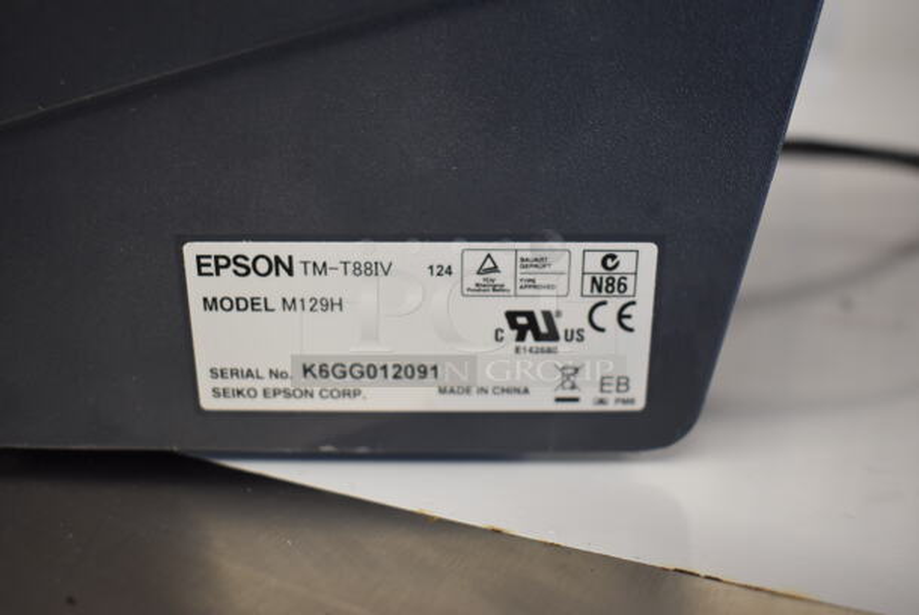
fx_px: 958
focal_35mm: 38
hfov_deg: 51.2
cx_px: 460
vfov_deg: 35.6
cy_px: 308
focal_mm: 25
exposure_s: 1/60
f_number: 4.5
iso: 800
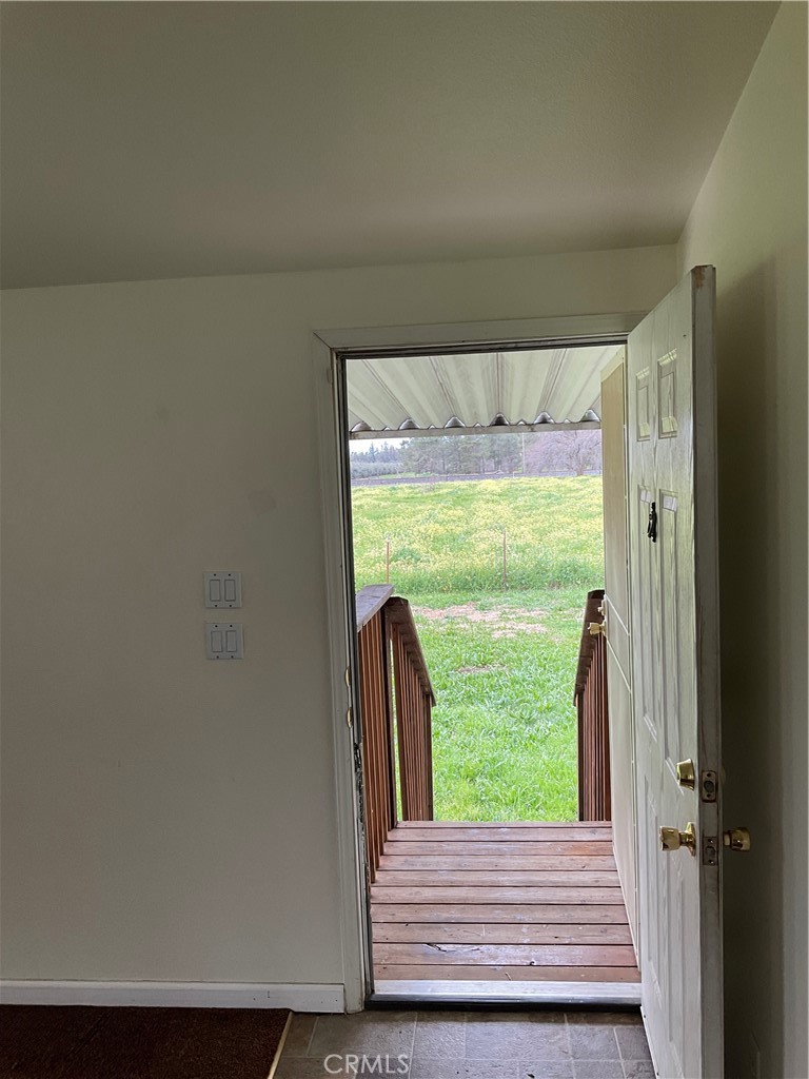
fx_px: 904
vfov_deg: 61.7
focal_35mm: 29
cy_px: 540
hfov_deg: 48.2
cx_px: 404
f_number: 1.8
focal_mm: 3
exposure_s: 1/120
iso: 32
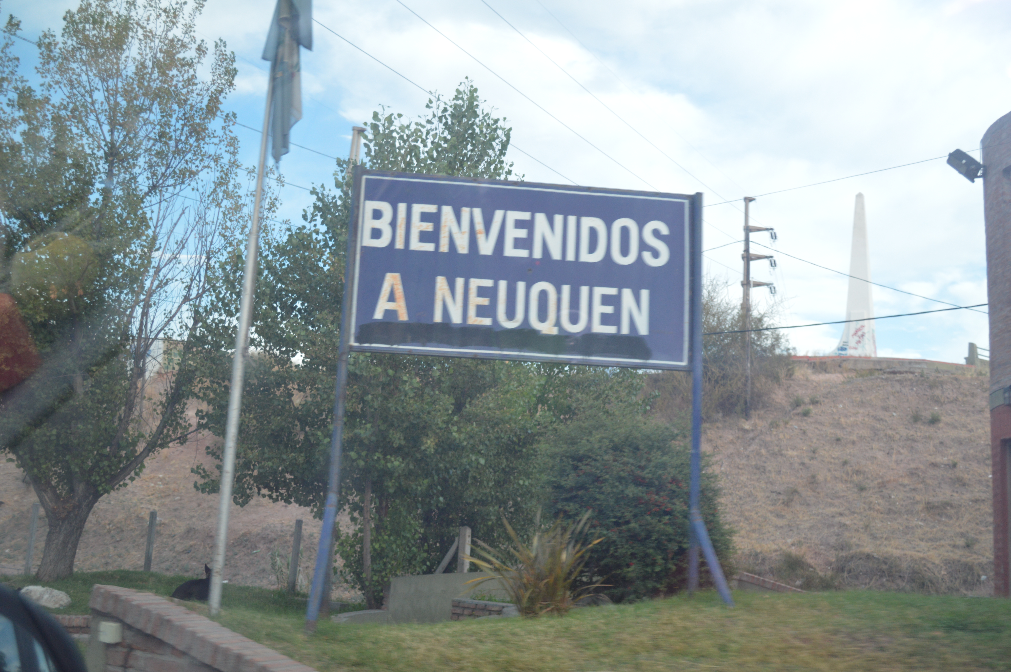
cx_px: 506
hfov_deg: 53.2
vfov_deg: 36.8
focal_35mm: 36
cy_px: 336
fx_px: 1010
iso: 400
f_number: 4
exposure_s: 1/125
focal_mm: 24
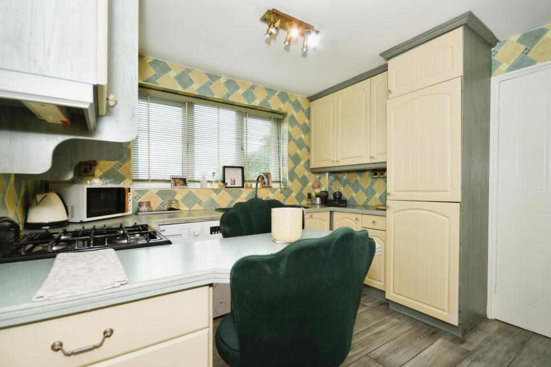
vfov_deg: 73.7
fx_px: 245
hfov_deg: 96.6
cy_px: 183
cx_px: 292
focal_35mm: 16
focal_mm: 10
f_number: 8
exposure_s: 1/50
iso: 400
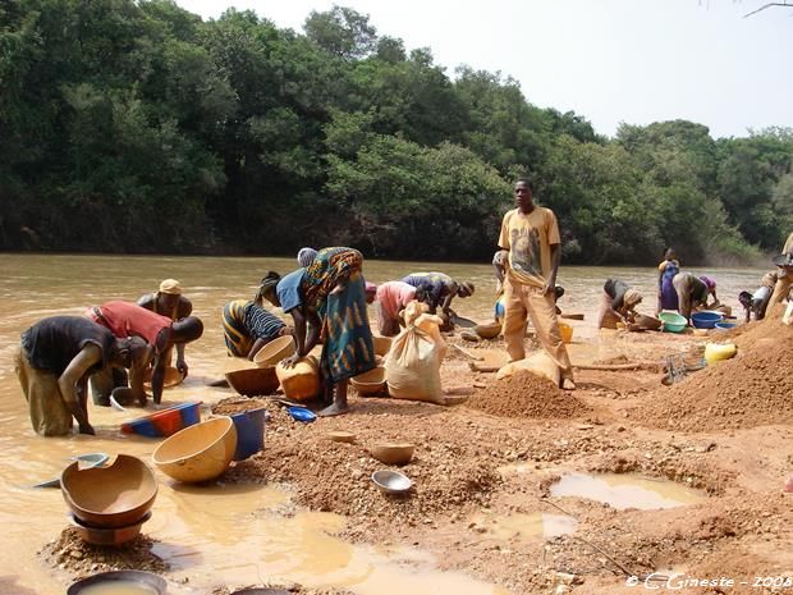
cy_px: 298
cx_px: 396
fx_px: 871
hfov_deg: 49.0
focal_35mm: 38
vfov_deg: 37.7
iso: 64
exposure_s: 1/125
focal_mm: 6.3
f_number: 6.6
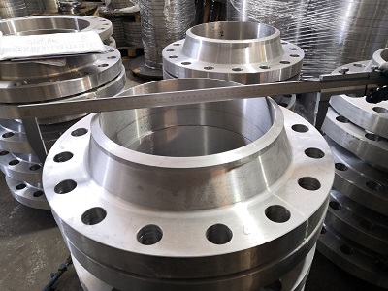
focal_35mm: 27
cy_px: 146
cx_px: 194
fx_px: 303
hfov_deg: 65.3
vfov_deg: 51.4
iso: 200
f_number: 1.8
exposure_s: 1/33.3
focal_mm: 3.95
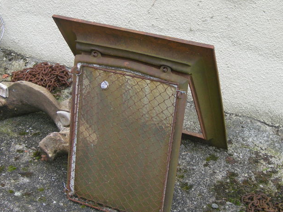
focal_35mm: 62
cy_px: 99
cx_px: 152
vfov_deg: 23.7
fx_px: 507
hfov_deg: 31.2
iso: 50
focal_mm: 7.8
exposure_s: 1/88.3
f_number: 2.8
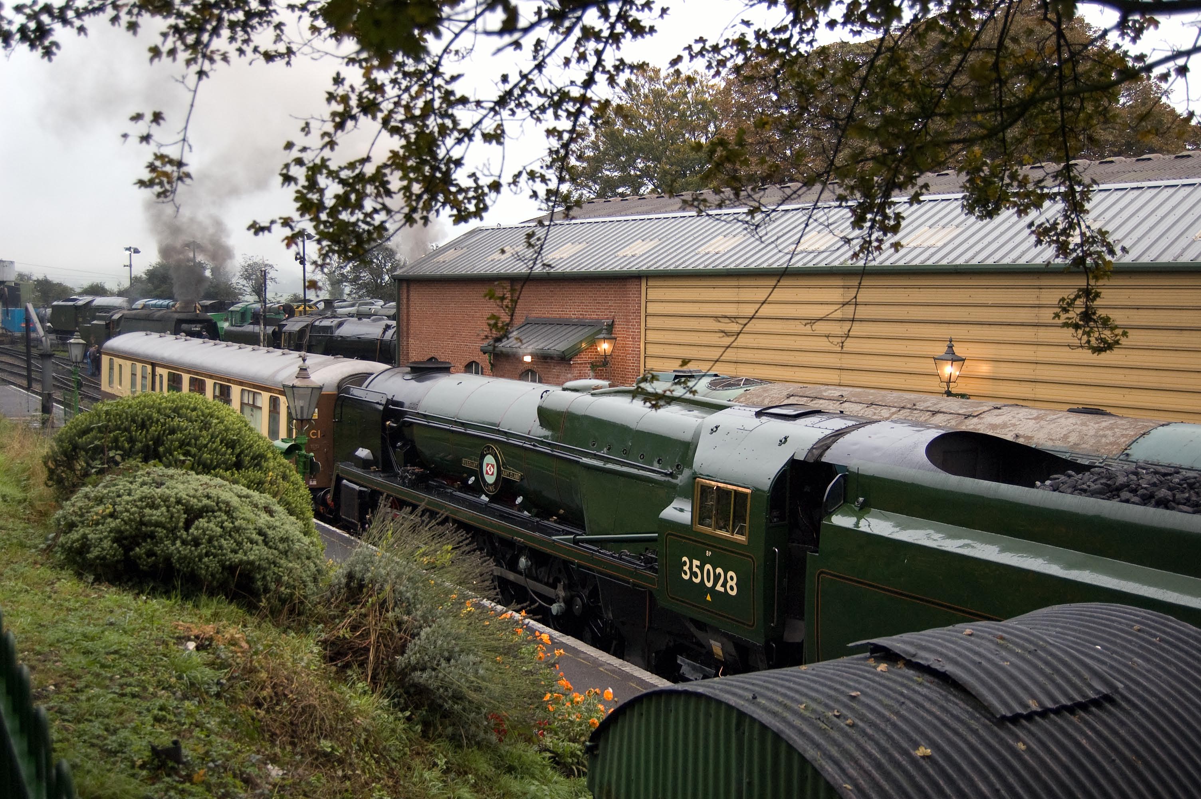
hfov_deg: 53.2
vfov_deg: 36.8
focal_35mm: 36
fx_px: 1200
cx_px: 600
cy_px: 400
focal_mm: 24
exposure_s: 1/100
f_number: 4
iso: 800
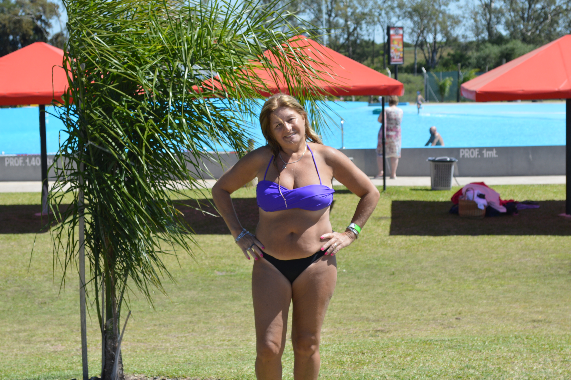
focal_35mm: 82
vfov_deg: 16.5
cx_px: 286
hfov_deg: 24.6
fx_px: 1307
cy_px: 190
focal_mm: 55
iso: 100
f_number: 7.1
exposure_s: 1/200
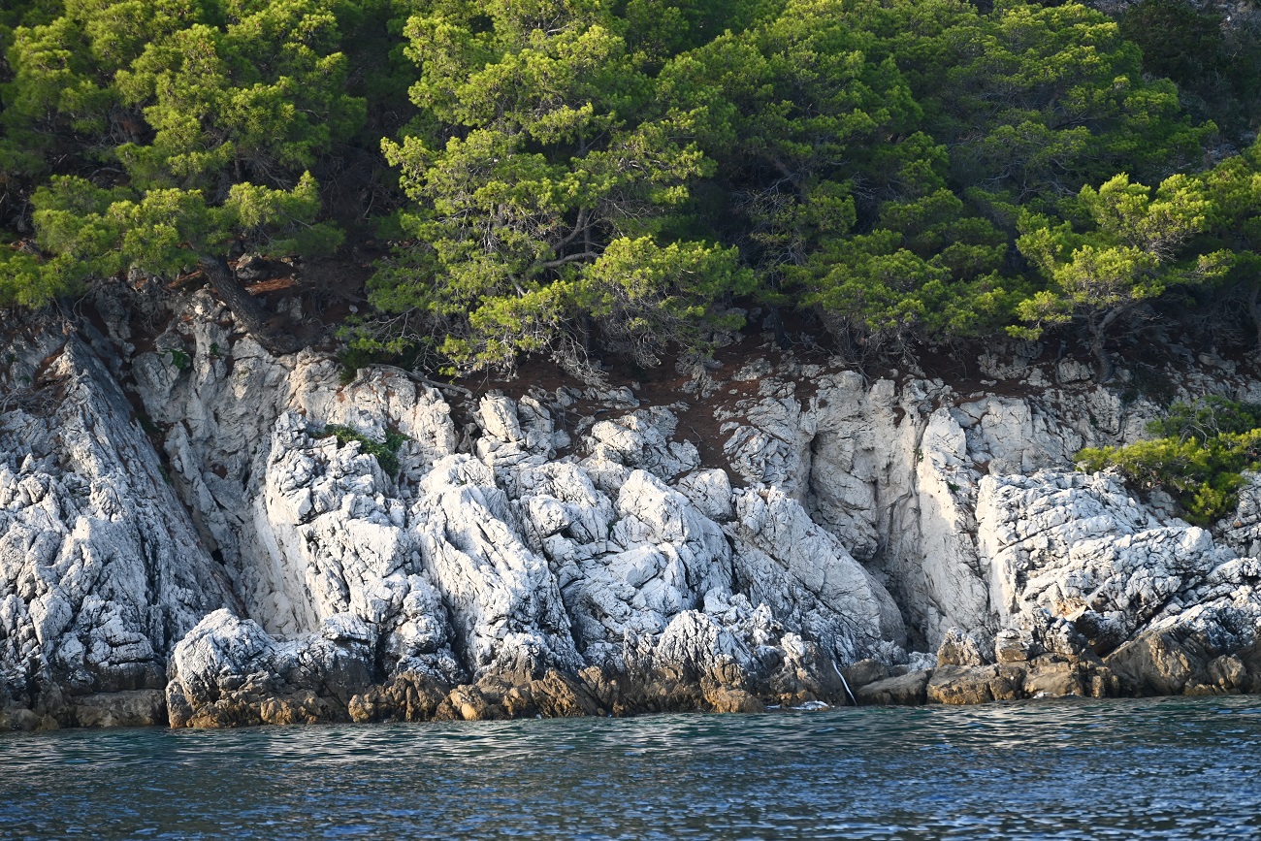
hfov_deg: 10.3
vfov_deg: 6.9
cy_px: 420
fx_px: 7006
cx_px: 630
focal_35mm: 200
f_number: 5.3
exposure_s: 1/500
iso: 500
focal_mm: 200
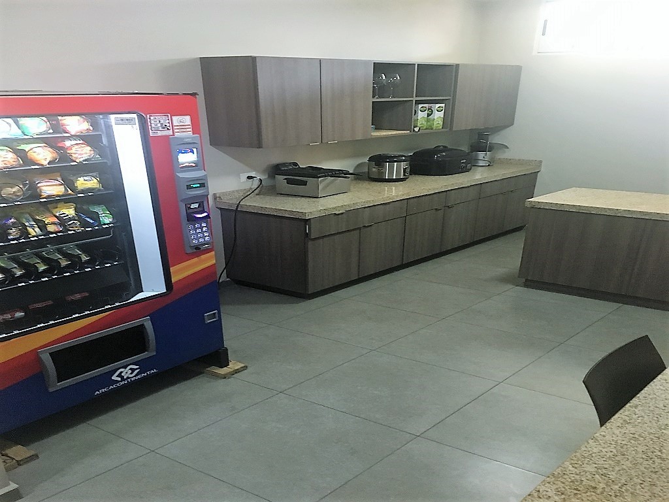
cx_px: 334
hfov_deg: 61.7
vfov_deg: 48.2
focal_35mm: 29
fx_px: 560
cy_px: 251
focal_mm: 4.15
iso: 200
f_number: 2.2
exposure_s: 1/17
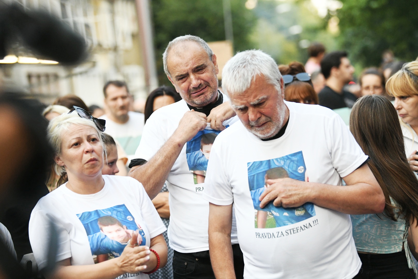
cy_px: 140
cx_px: 209
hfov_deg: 20.4
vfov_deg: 13.7
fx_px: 1161
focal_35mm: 100
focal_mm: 100
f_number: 2.8
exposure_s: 1/1600
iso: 4000
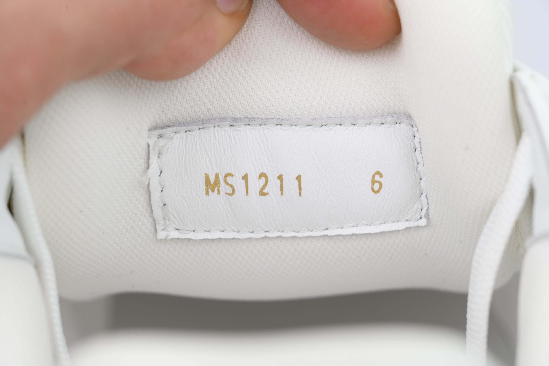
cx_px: 274
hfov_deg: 17.1
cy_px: 183
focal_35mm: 120
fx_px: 1830
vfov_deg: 11.4
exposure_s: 1/100
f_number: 11
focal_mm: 120
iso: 400
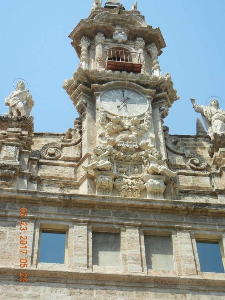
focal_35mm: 68
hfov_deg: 21.6
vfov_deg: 28.6
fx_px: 589
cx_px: 112
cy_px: 150
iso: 160
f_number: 4.1
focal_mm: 12.2
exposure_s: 1/746
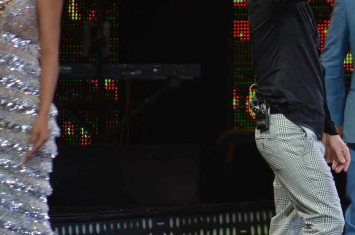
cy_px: 121
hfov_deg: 2.7
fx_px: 7604
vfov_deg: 1.8
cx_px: 380
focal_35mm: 773
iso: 800
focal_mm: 200
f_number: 5.6
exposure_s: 1/125
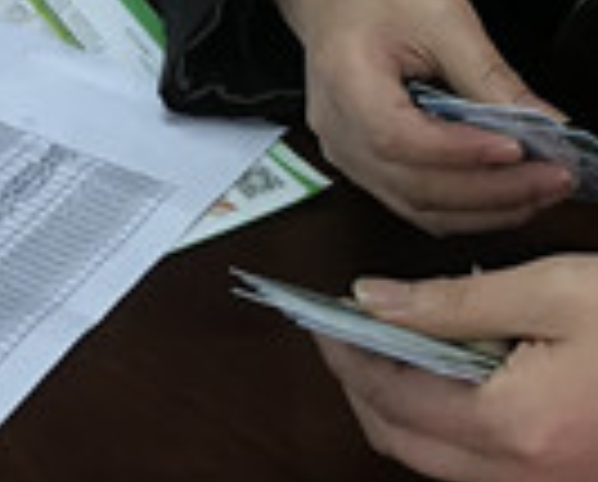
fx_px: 2182
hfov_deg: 15.5
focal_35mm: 123
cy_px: 27
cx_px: 103
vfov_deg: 12.5
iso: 40
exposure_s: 1/20
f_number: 1.8
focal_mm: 3.99
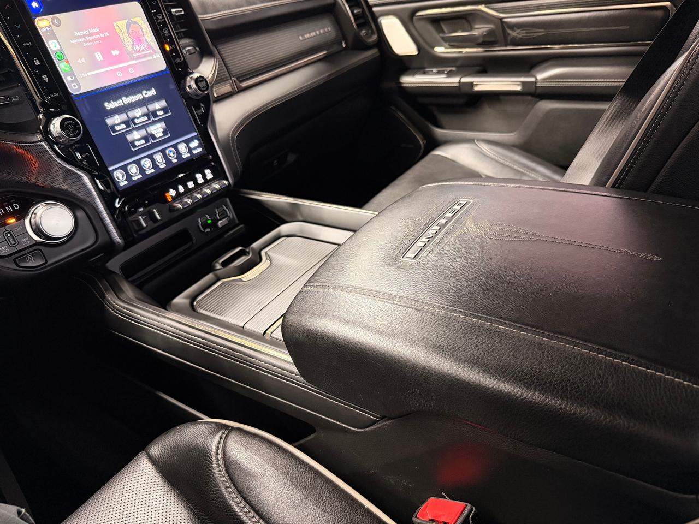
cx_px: 350
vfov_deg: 56.8
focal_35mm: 24
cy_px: 262
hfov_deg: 71.6
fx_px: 485
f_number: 1.78
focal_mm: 6.76
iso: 640
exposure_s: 1/40
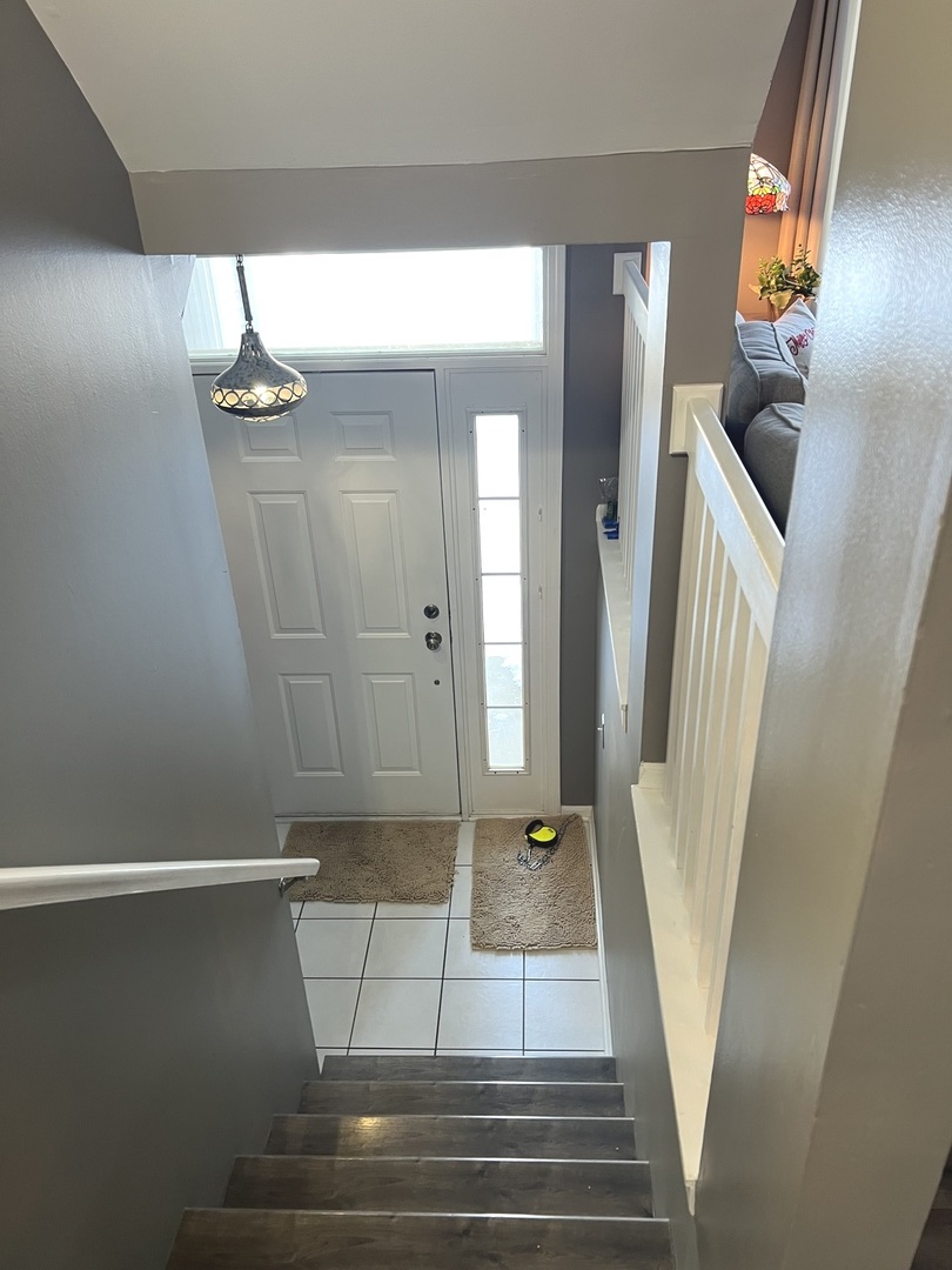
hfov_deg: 53.1
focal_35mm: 26
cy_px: 635
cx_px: 476
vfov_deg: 67.3
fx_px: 953
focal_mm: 5.7
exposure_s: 1/60
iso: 80
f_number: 1.5
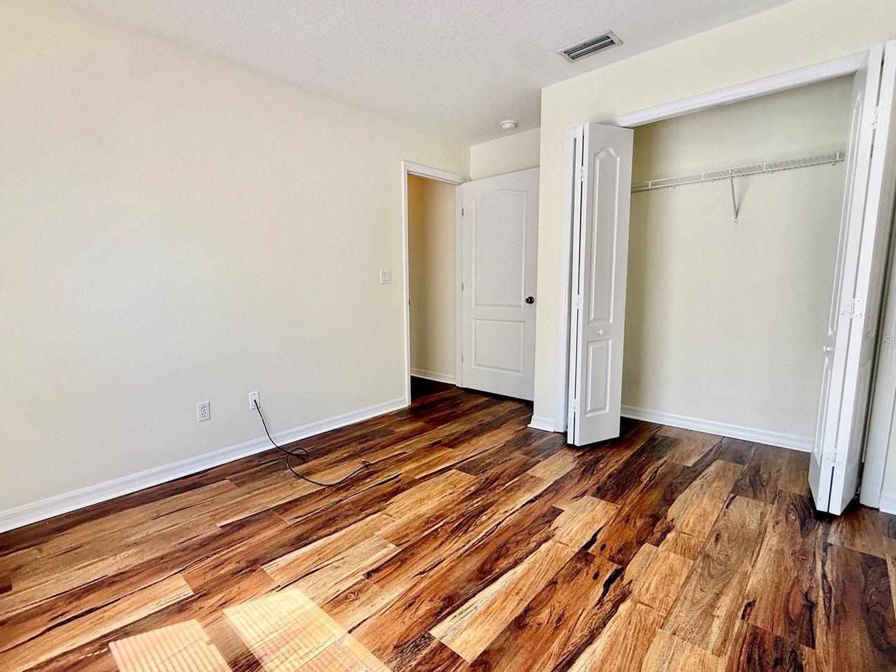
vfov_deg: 74.7
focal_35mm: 17
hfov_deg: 90.8
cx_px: 404
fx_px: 440
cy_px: 341
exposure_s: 1/99
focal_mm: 2.22
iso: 50
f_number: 2.2
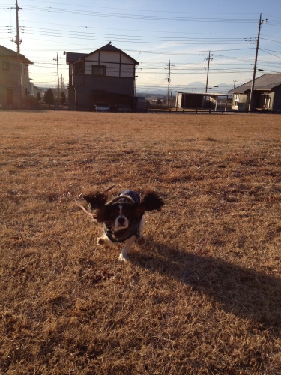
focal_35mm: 35
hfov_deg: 40.7
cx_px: 140
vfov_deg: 52.6
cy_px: 188
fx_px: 379
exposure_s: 1/1255
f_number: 2.4
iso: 50
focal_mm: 4.28
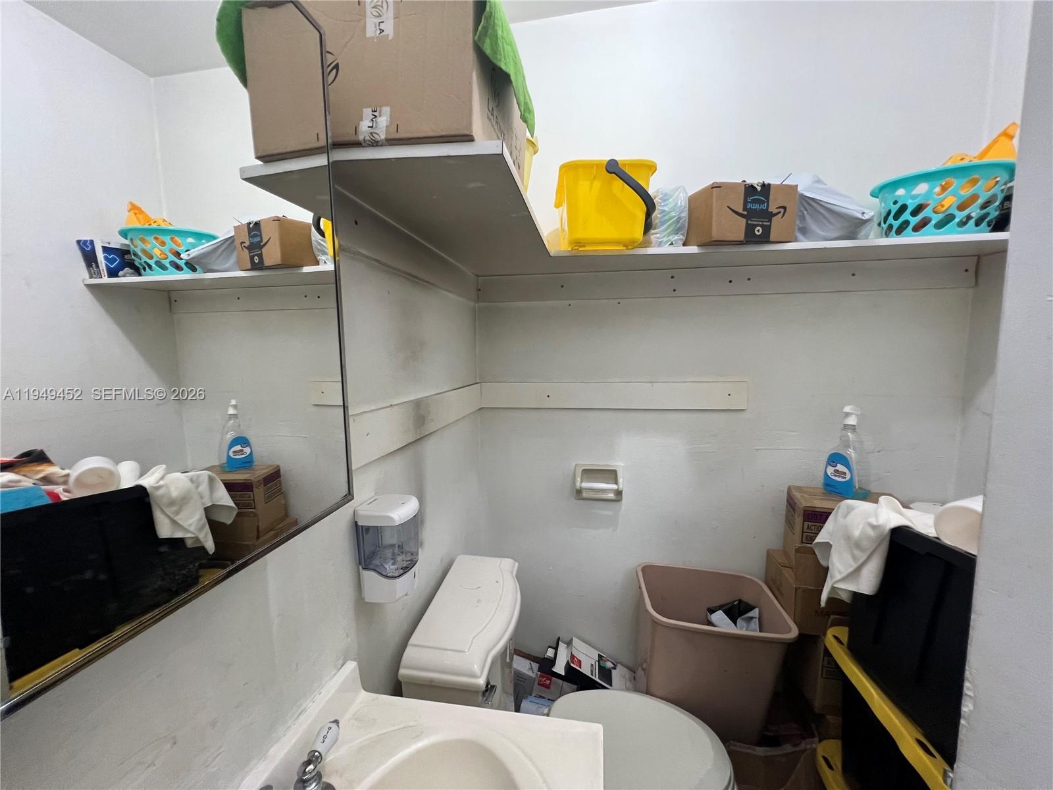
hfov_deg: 106.2
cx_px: 526
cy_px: 395
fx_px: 395
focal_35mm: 13
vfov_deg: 89.9
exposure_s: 1/120
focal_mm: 1.57
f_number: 1.8
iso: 250
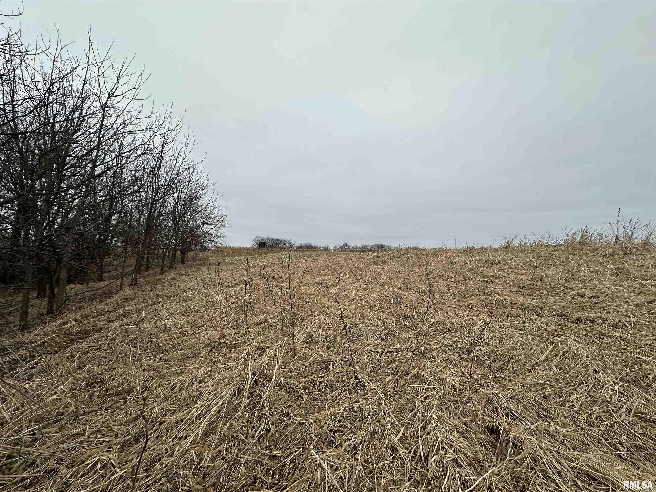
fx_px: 265
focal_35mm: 14
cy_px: 246
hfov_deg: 102.1
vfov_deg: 85.7
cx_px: 328
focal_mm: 2.22
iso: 50
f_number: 2.2
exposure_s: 1/1147
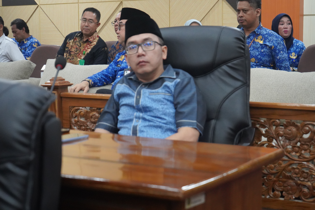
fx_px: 612
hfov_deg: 28.8
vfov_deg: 19.5
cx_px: 158
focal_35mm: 70
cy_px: 105
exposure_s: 1/160
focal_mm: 70
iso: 12800
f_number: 5.6
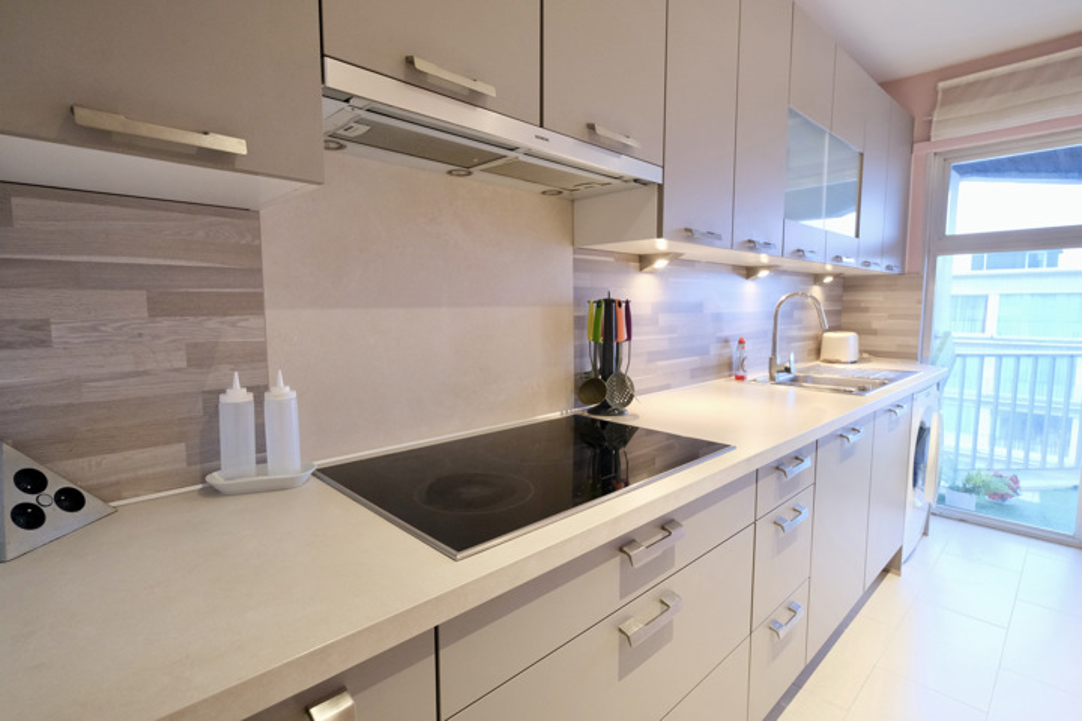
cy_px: 360
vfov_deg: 70.4
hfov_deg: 93.3
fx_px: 511
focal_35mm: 17
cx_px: 541
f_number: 4
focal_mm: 11
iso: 2500
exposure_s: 1/30
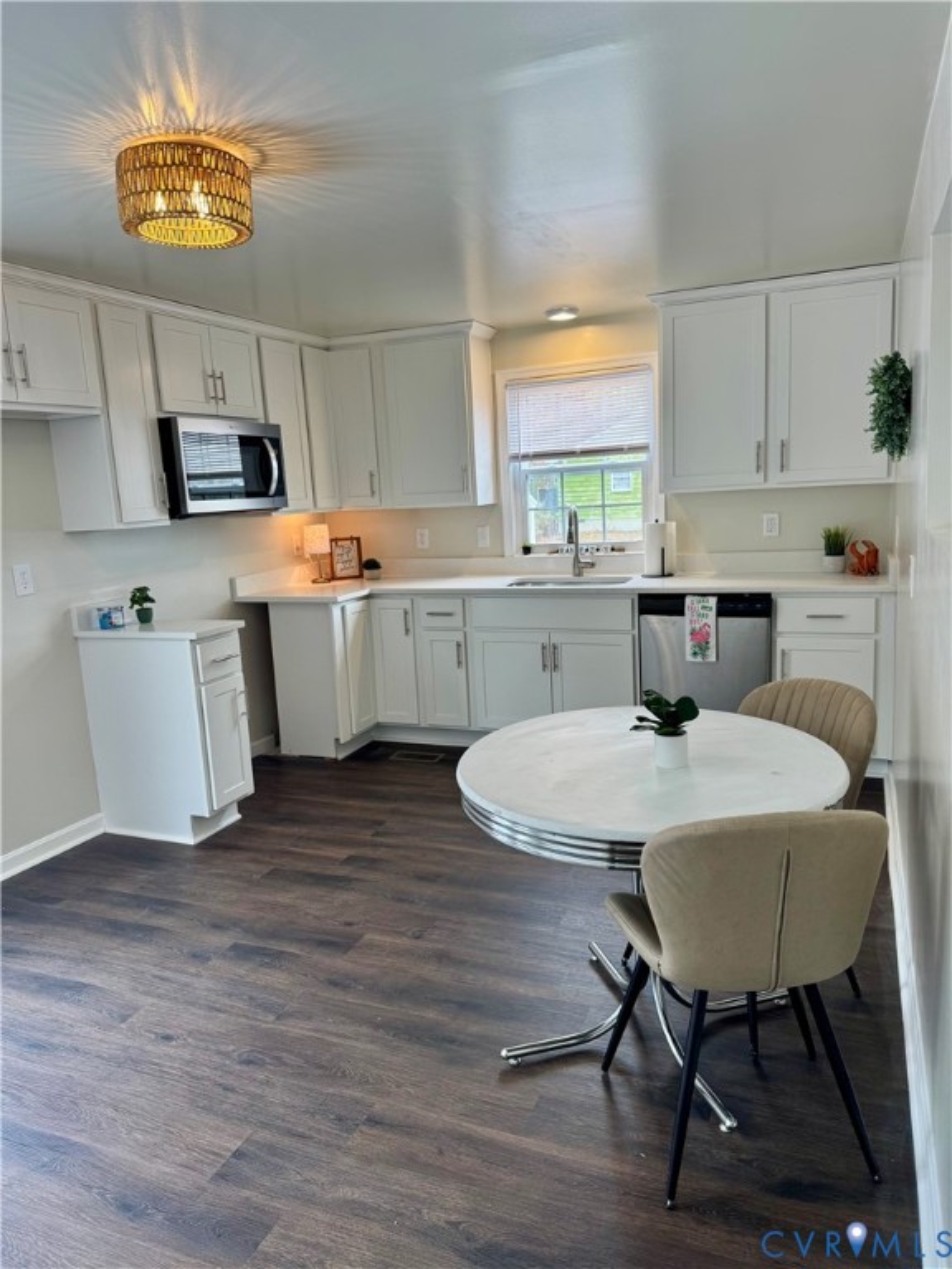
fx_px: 880
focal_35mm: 24
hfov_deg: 56.8
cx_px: 476
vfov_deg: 71.6
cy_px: 634
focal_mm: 6.76
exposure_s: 1/120
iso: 80
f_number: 1.78
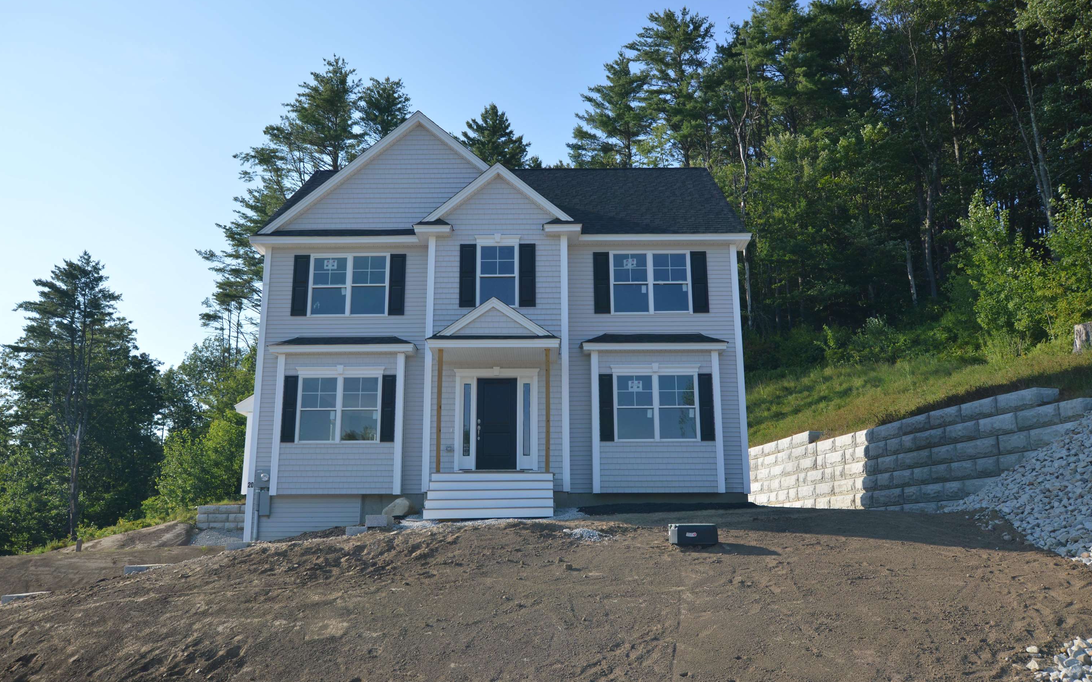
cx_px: 538
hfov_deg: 66.5
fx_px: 833
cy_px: 348
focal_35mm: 28
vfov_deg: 44.5
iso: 100
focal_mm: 18
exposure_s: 1/200
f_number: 7.1
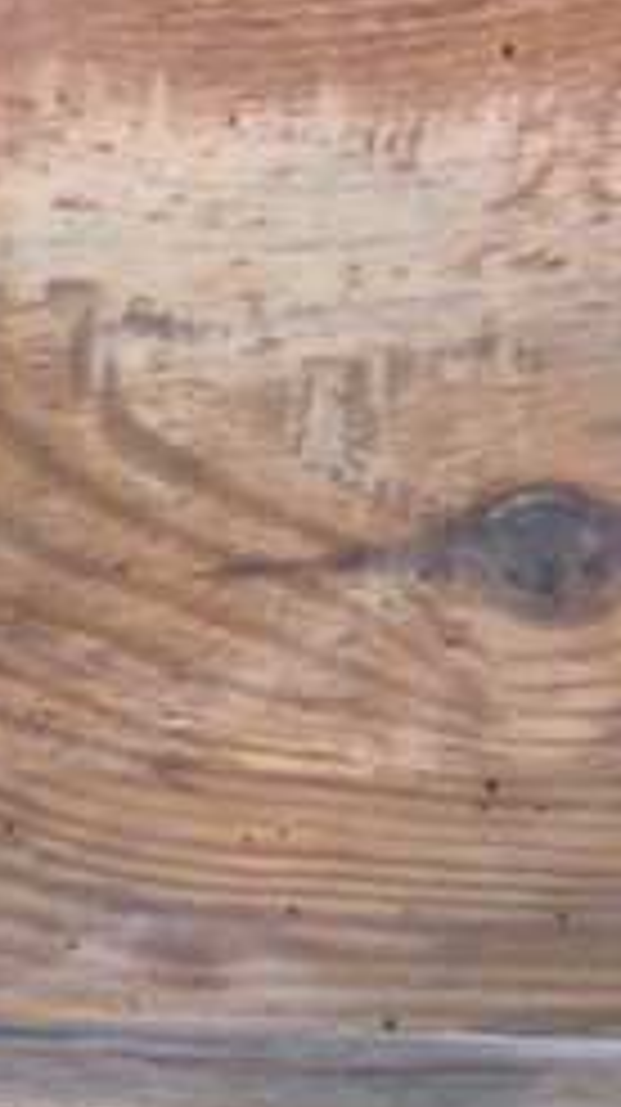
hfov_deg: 17.7
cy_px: 338
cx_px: 338
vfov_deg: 30.7
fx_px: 1995
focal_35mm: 68
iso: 800
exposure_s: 1/40
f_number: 2.5
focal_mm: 4.3
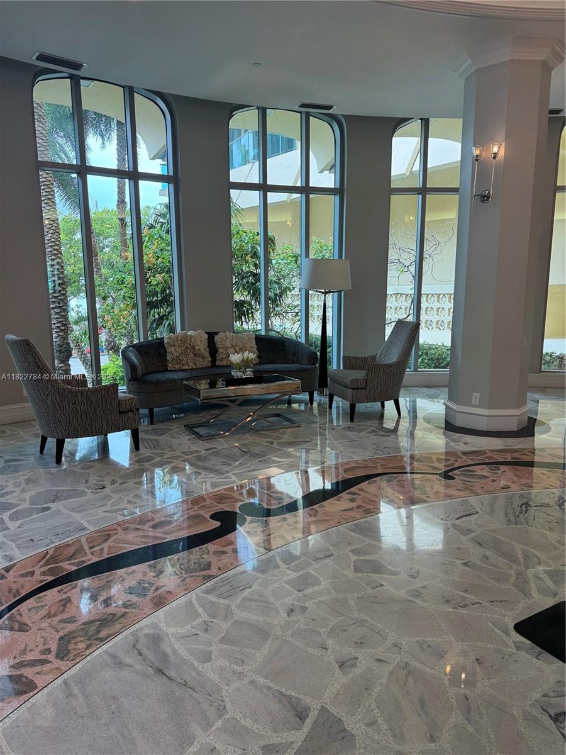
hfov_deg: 56.8
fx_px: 523
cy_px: 378
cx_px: 283
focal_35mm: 24
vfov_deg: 71.6
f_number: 1.78
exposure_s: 1/120
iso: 160
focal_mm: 6.76
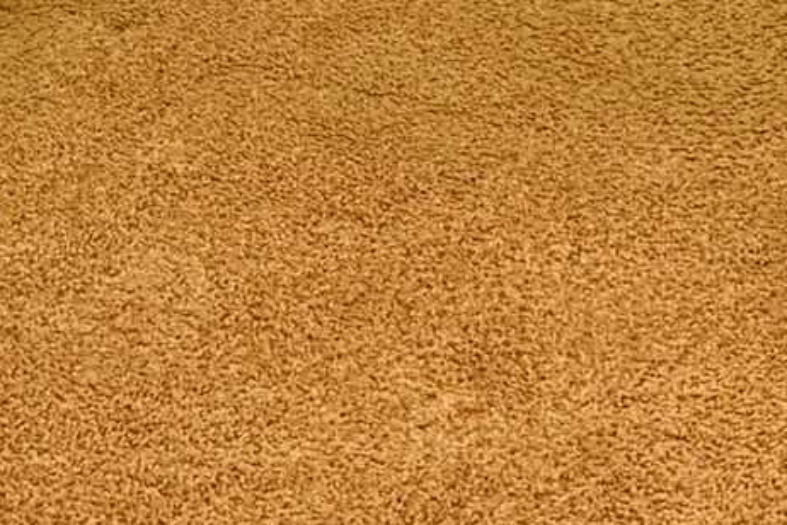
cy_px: -955
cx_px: 760
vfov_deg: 7.4
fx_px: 3629
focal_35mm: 166
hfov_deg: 12.3
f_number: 1.78
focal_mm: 6.76
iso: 400
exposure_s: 1/60
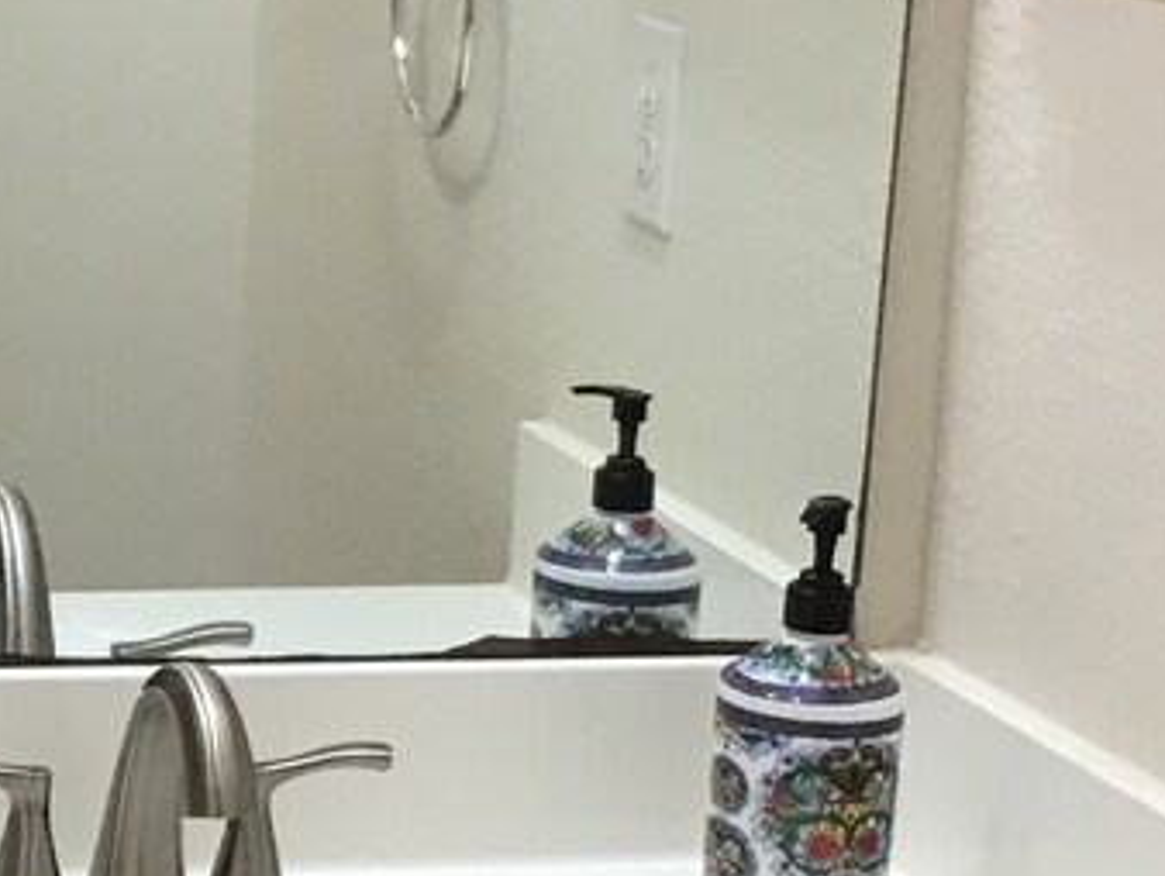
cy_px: 514
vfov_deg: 11.2
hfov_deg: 14.6
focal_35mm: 132
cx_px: -83
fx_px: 4446
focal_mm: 3.3
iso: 64
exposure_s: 1/30
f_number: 2.4
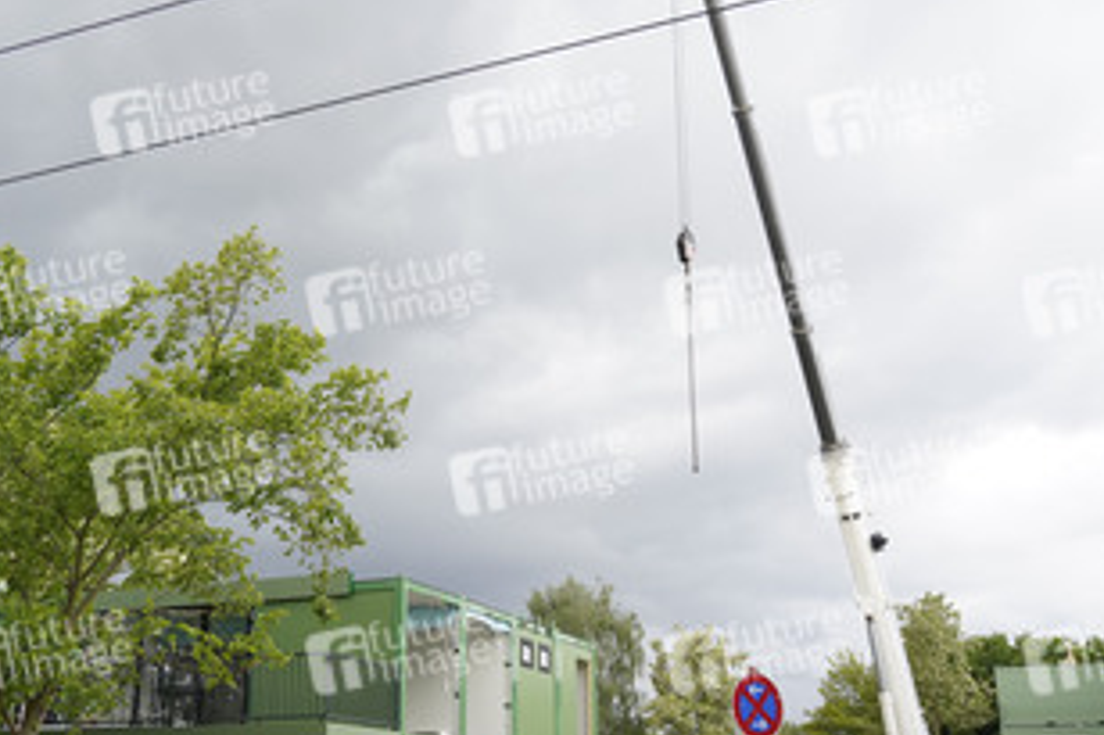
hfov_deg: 47.2
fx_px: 1257
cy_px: 384
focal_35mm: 41
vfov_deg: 32.6
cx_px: 446
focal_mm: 28
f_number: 6.3
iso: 320
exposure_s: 1/250
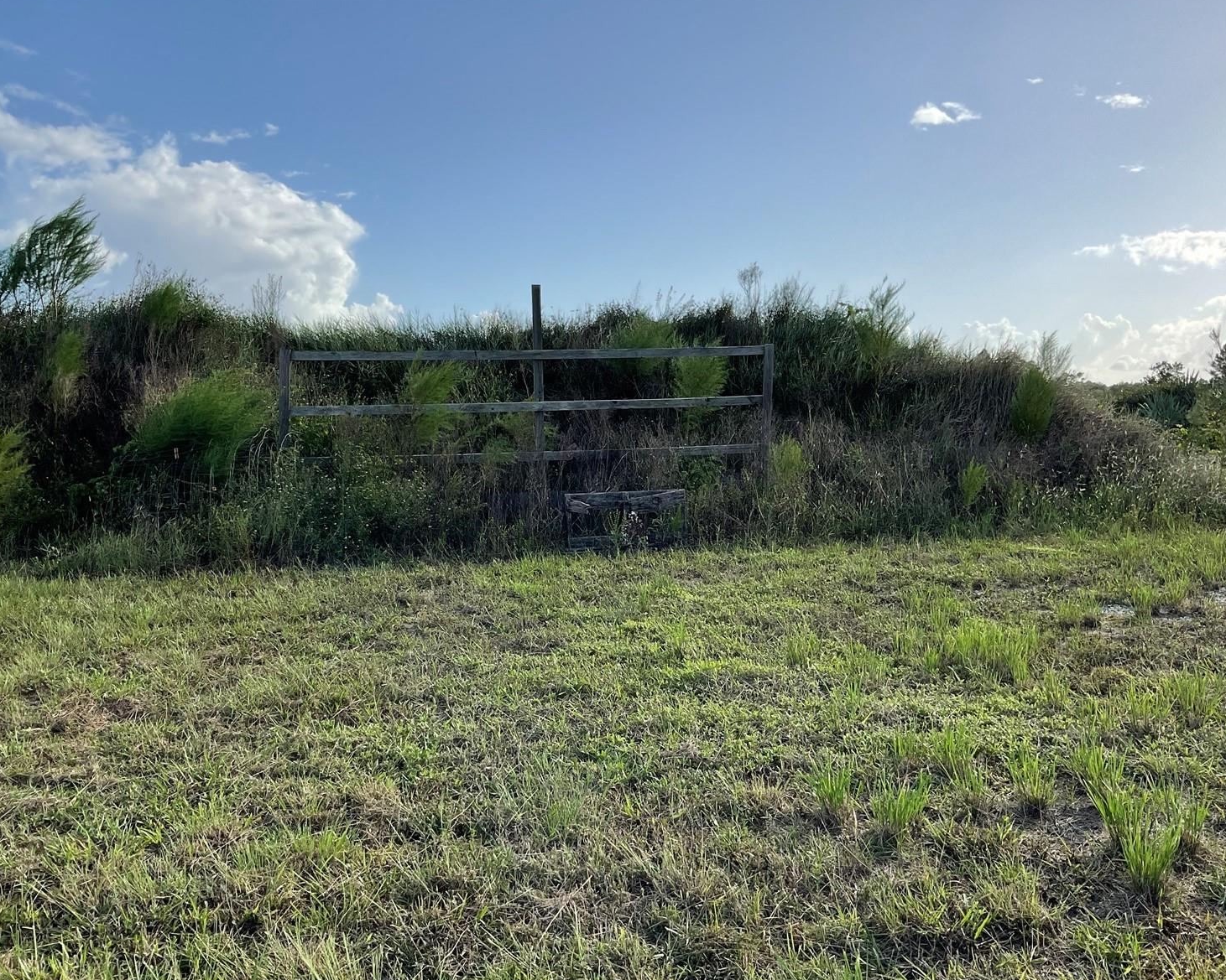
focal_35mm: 31
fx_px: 1125
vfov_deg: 47.1
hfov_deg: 57.2
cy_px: 497
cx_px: 614
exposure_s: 1/1984
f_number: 1.8
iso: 16
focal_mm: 3
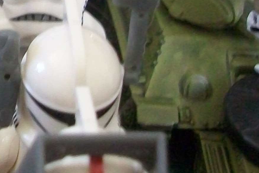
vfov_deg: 9.7
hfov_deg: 14.0
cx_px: -84
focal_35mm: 140
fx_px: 1007
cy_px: -22
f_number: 2.8
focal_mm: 5.7
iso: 160
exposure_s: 1/15
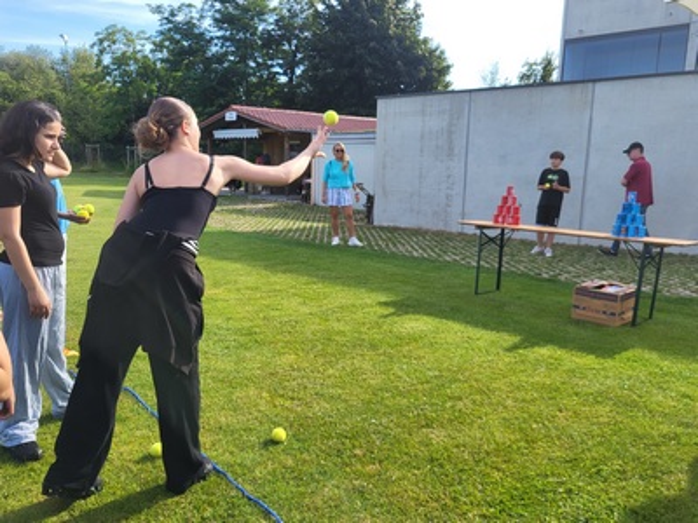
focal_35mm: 26
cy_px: 262
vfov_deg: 53.1
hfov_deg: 67.3
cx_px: 349
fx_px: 524
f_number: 1.8
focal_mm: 5.4
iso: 40
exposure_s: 1/986
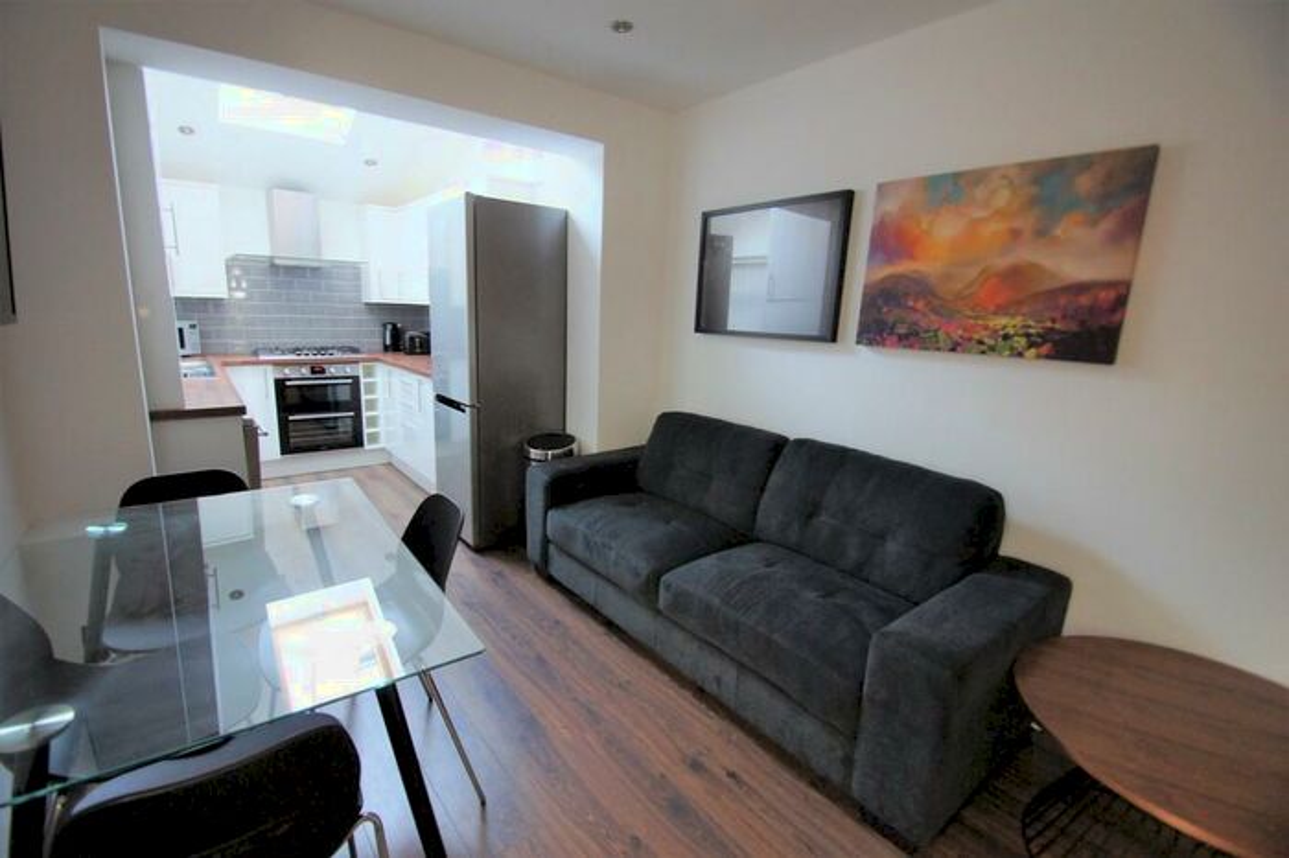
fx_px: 537
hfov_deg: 100.4
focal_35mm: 15
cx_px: 644
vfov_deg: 77.3
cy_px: 429
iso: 640
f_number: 3.5
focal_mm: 10
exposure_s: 1/30
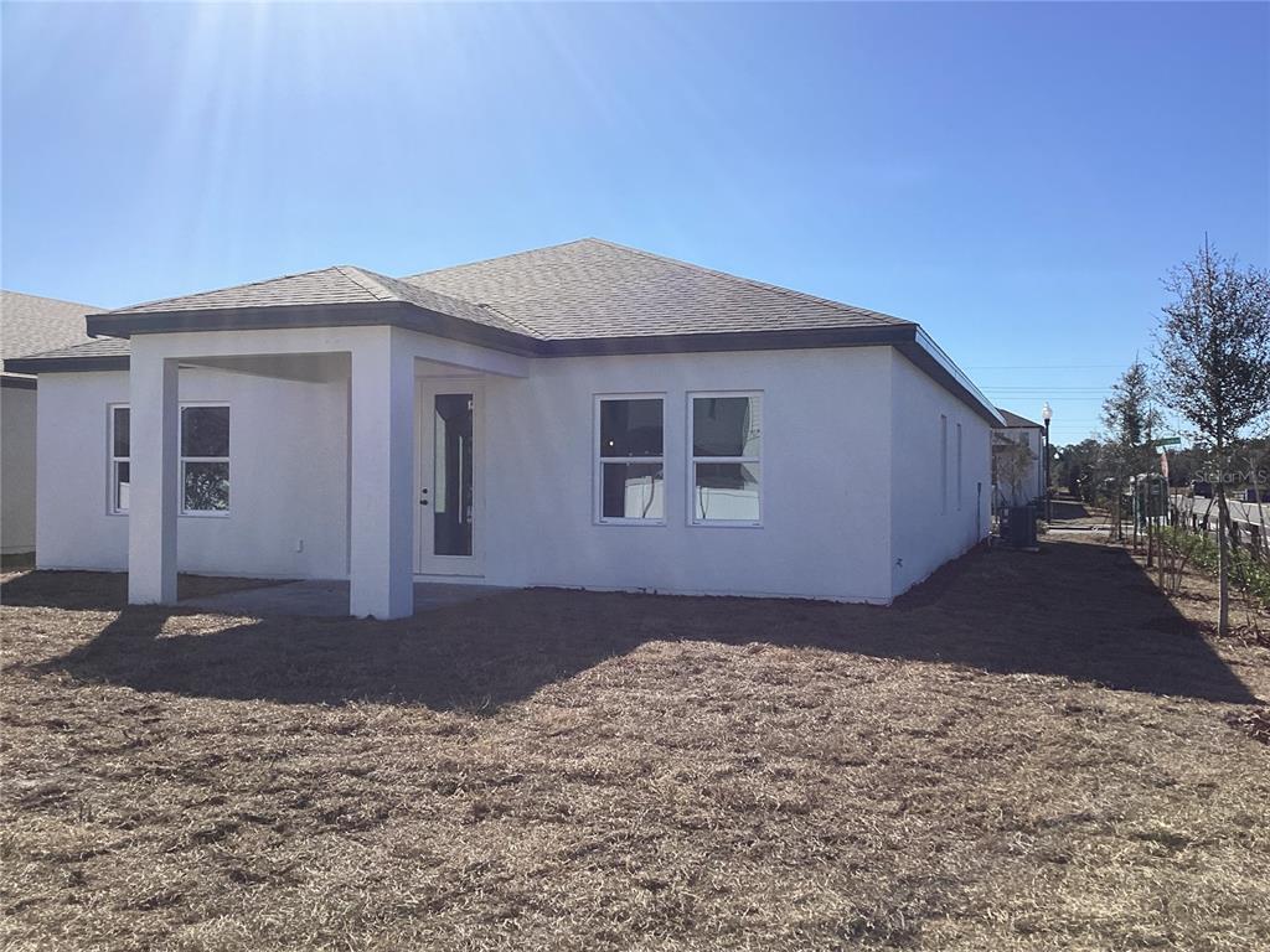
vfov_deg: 45.4
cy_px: 476
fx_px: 1137
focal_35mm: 31
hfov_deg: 58.4
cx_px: 635
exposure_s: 1/2331
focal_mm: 3.3
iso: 25
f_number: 2.4
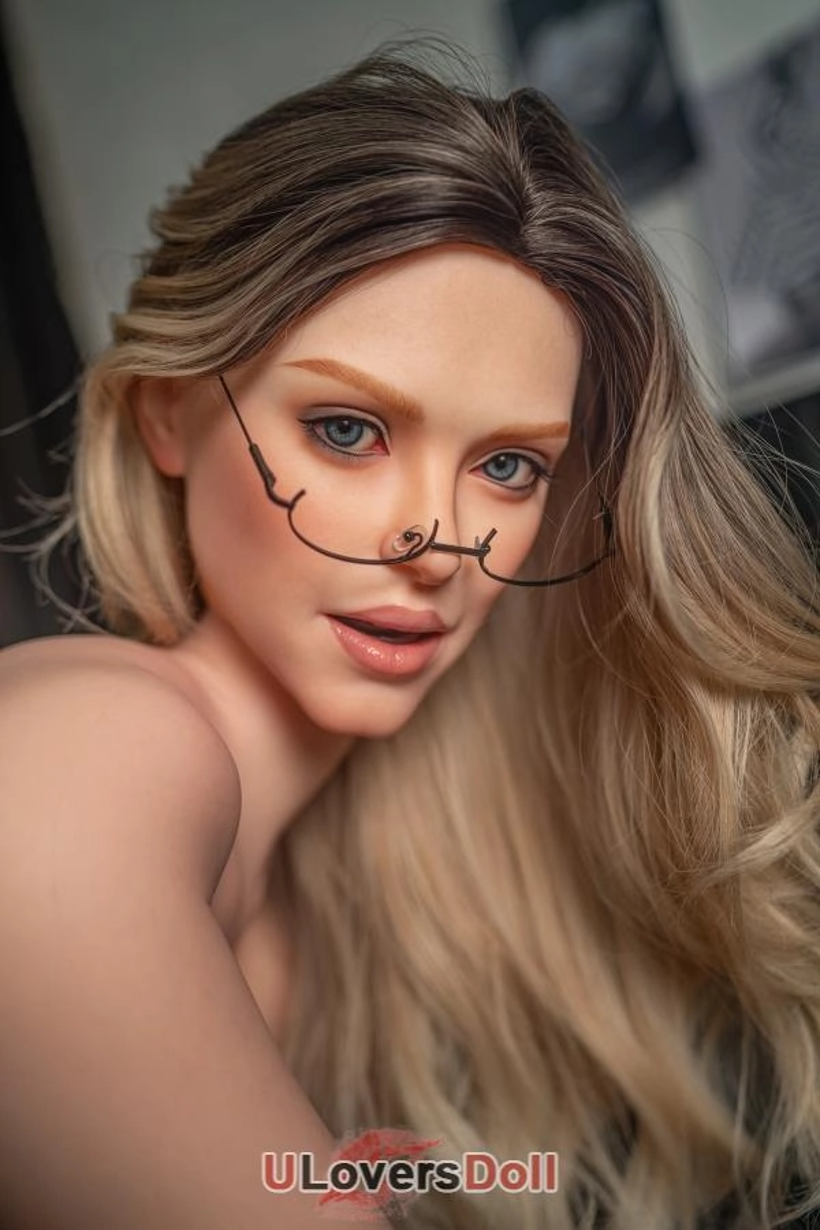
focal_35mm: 35
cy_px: 615
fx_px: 1196
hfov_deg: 37.9
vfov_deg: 54.4
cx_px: 410
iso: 100
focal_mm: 35
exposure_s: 1/80
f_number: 2
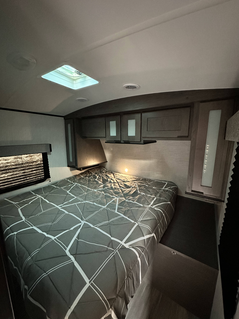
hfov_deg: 85.7
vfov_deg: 102.1
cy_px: 160
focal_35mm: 14
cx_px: 120
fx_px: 129
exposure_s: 1/30
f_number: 2.2
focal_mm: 2.2
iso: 1600
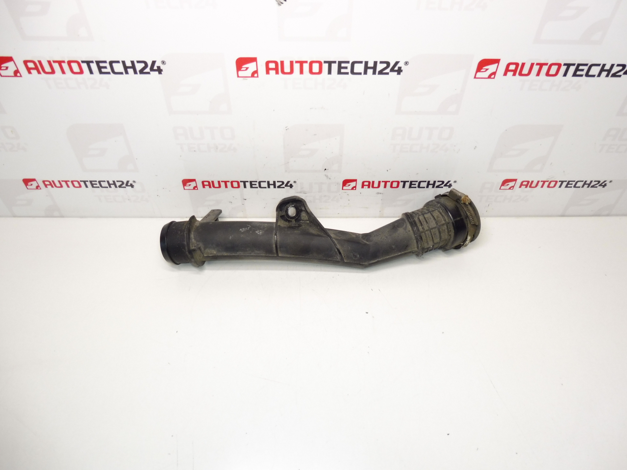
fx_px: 435
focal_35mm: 24
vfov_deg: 56.8
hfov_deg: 71.6
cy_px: 235
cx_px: 314
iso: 200
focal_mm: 4.3
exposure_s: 1/80
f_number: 3.5
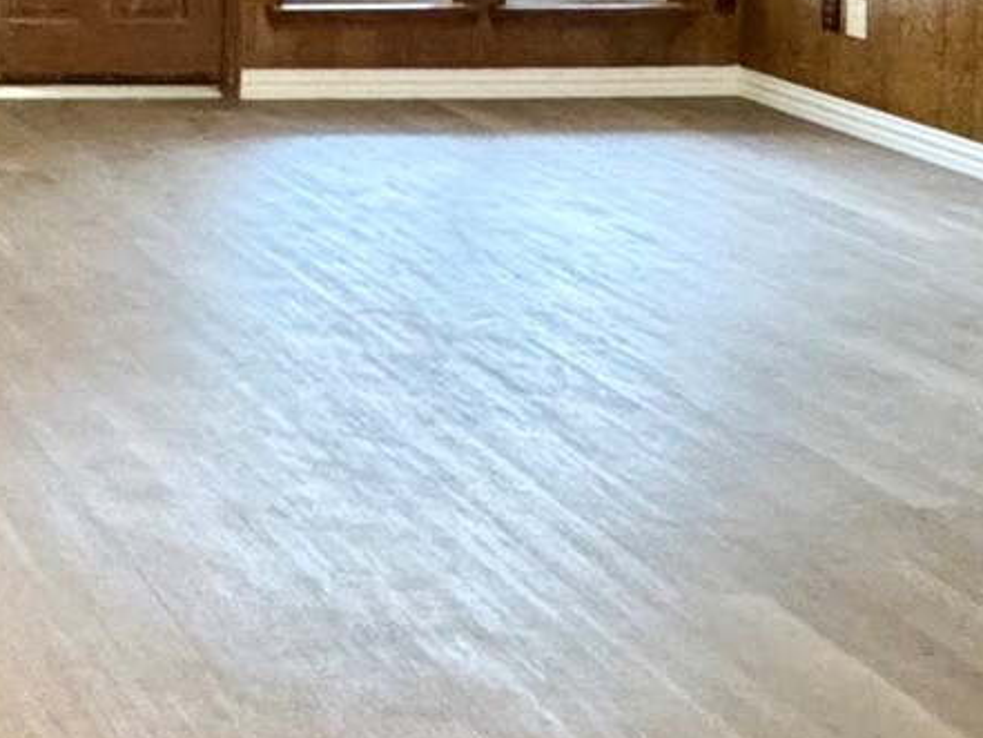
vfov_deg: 20.0
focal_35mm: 65
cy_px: -321
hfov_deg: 23.9
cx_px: -475
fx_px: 1846
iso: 800
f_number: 2.2
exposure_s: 1/60
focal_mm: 2.22
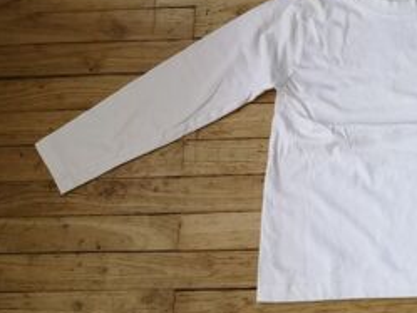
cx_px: 395
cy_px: 169
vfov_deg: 28.0
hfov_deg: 34.2
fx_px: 627
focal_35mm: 52
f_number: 1.8
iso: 320
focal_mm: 3.95
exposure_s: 1/33.3
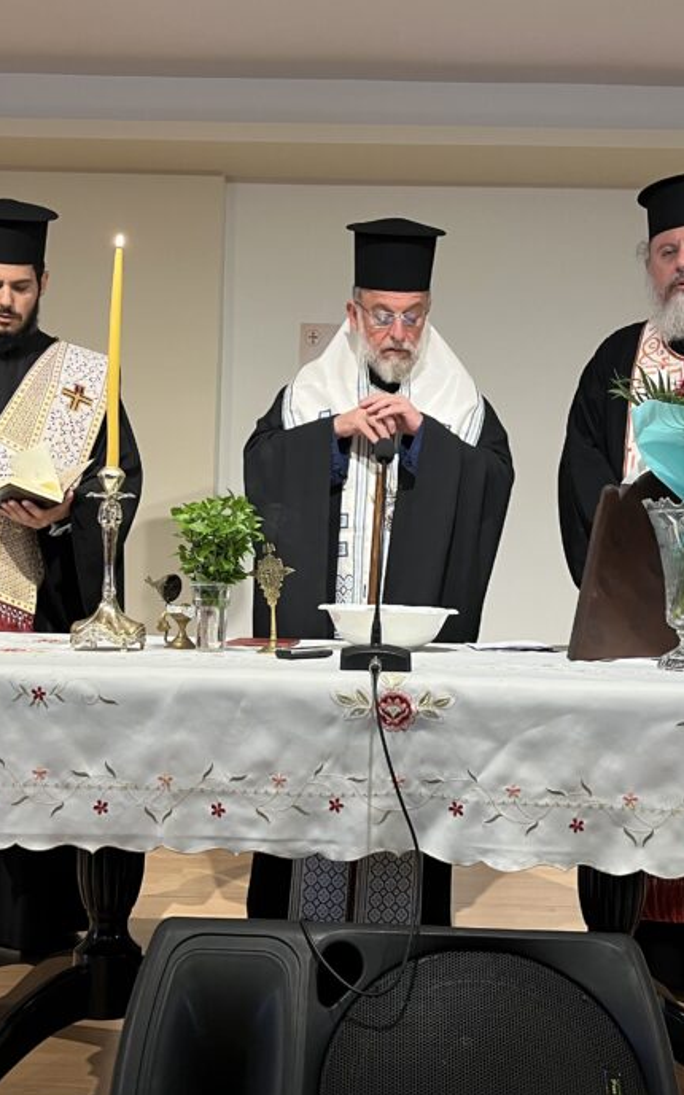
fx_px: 1223
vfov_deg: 48.2
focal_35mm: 41
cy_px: 579
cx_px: 342
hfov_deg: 31.2
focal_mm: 5.1
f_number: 1.6
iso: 160
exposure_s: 1/60
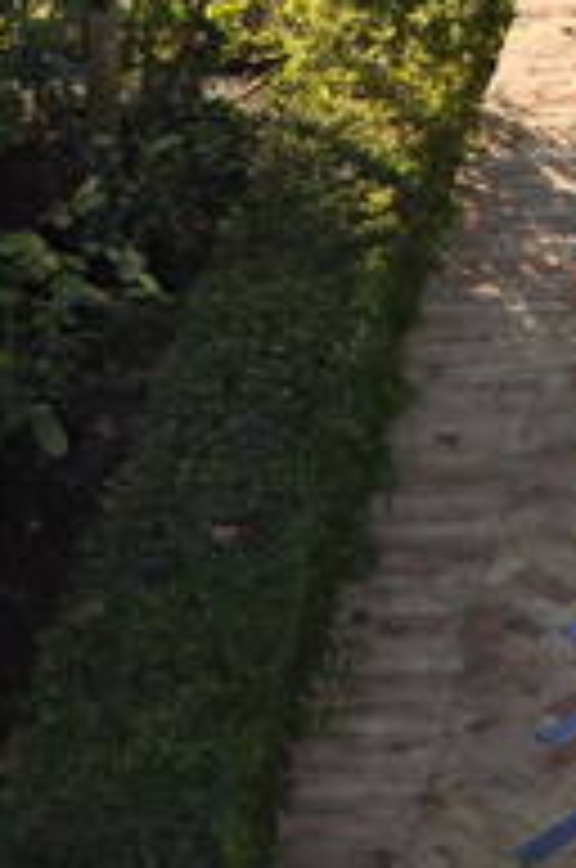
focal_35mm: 168
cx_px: 1033
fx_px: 4046
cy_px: -1223
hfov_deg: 7.9
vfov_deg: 10.5
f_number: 5.6
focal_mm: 20
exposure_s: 1/200
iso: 200
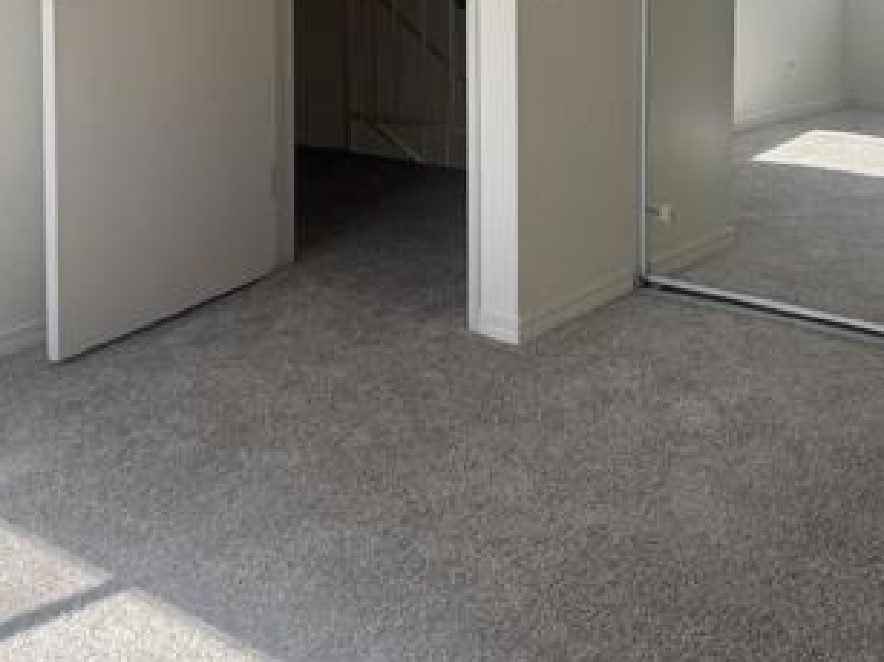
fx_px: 1276
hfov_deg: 38.1
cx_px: 518
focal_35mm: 50
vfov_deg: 26.8
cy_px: -60
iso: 100
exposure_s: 1/868
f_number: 1.78
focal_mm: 6.76
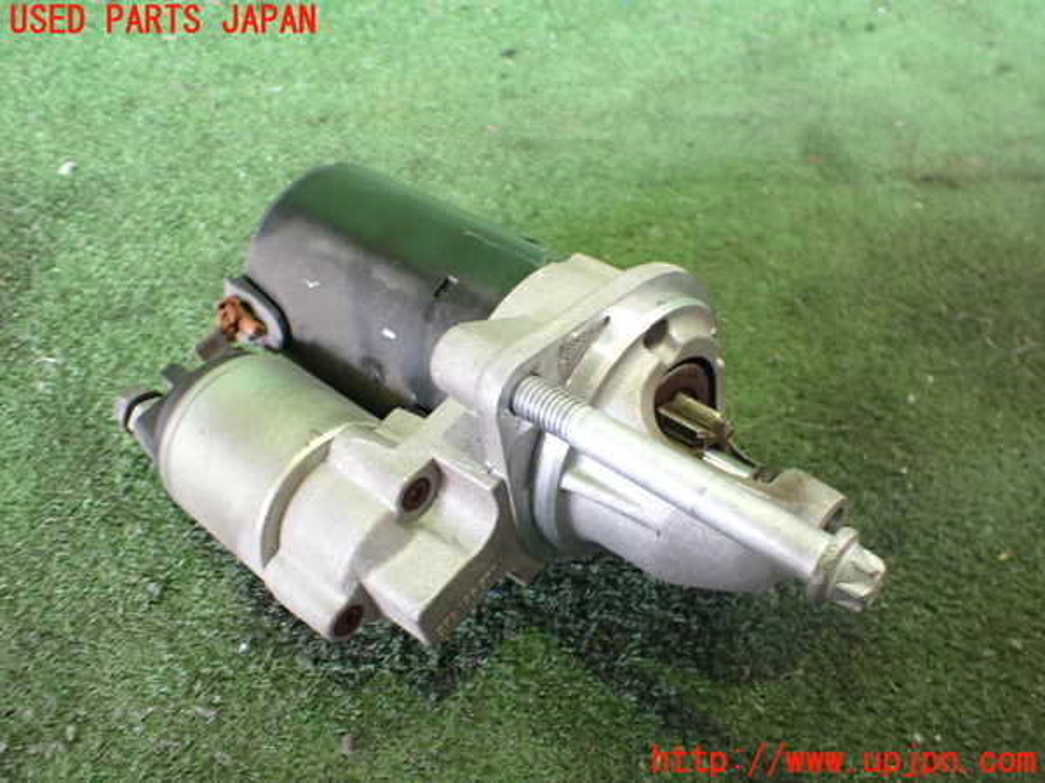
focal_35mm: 30
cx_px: 522
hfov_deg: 60.0
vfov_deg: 46.8
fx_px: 906
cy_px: 392
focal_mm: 5.4
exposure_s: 1/50
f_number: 2.3
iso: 800
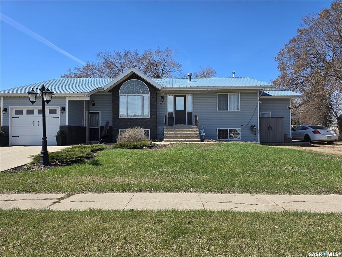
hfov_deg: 73.9
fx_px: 227
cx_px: 171
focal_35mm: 23
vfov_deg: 58.9
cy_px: 128
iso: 12
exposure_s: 1/784
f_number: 1.7
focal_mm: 6.3
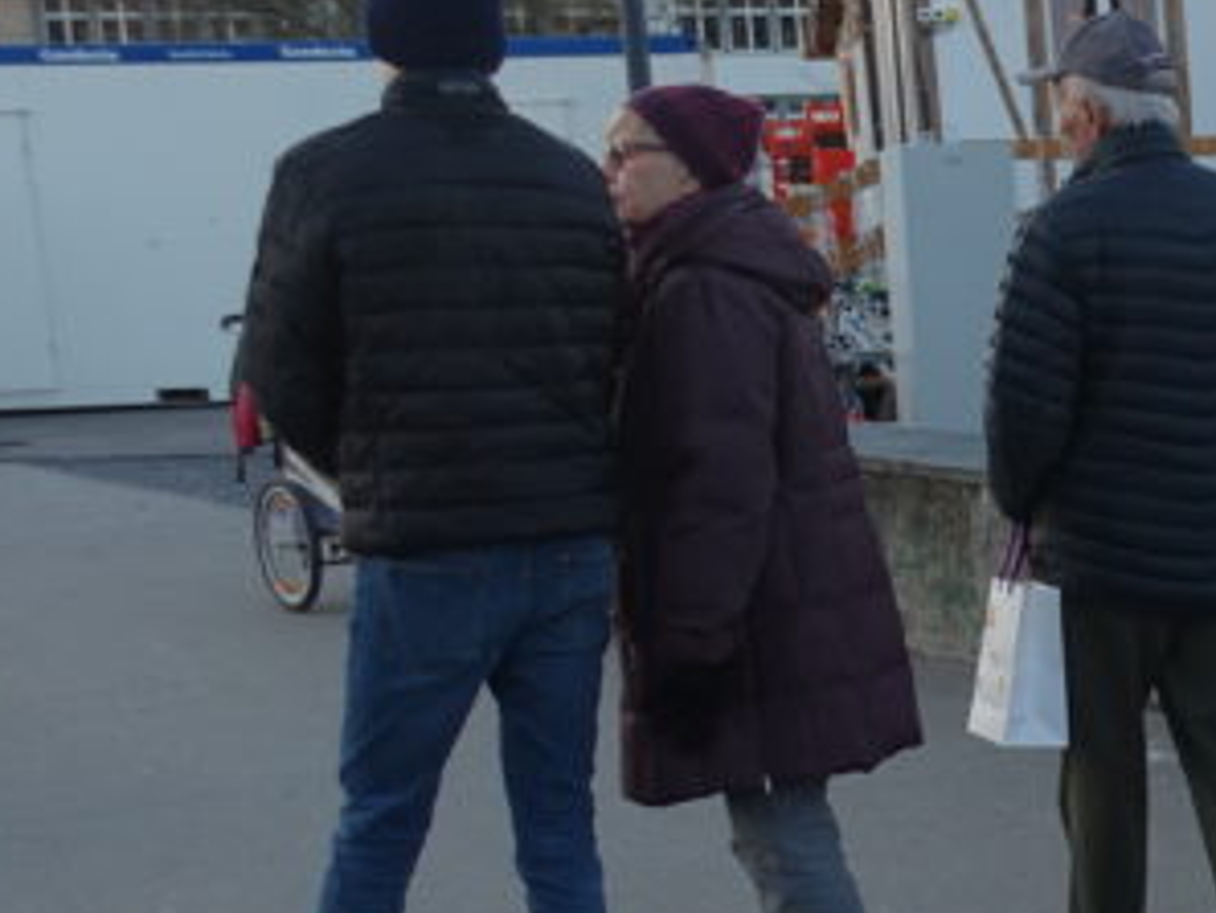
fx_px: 3725
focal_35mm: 106
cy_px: 927
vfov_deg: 13.8
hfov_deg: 16.2
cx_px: 2043
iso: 125
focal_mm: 11.56
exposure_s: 1/80
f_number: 3.5
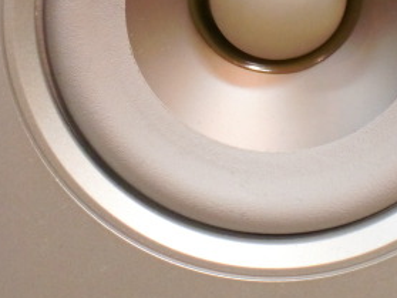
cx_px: 286
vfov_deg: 5.8
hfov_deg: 7.7
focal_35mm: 257
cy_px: -37
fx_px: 2946
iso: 400
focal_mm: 19.6
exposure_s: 1/15
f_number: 5.8
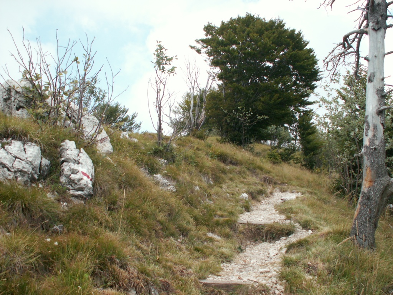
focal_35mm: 35
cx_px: 196
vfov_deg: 40.7
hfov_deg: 52.6
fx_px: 397
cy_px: 148
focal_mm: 5.86
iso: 50
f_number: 3.2
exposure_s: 1/320
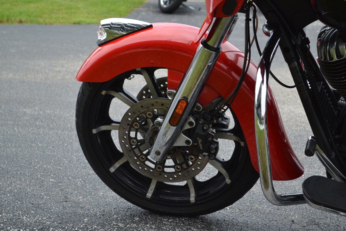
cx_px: 173
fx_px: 793
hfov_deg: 24.6
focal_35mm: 82
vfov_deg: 16.6
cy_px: 116
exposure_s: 1/160
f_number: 6.3
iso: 100
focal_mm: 55
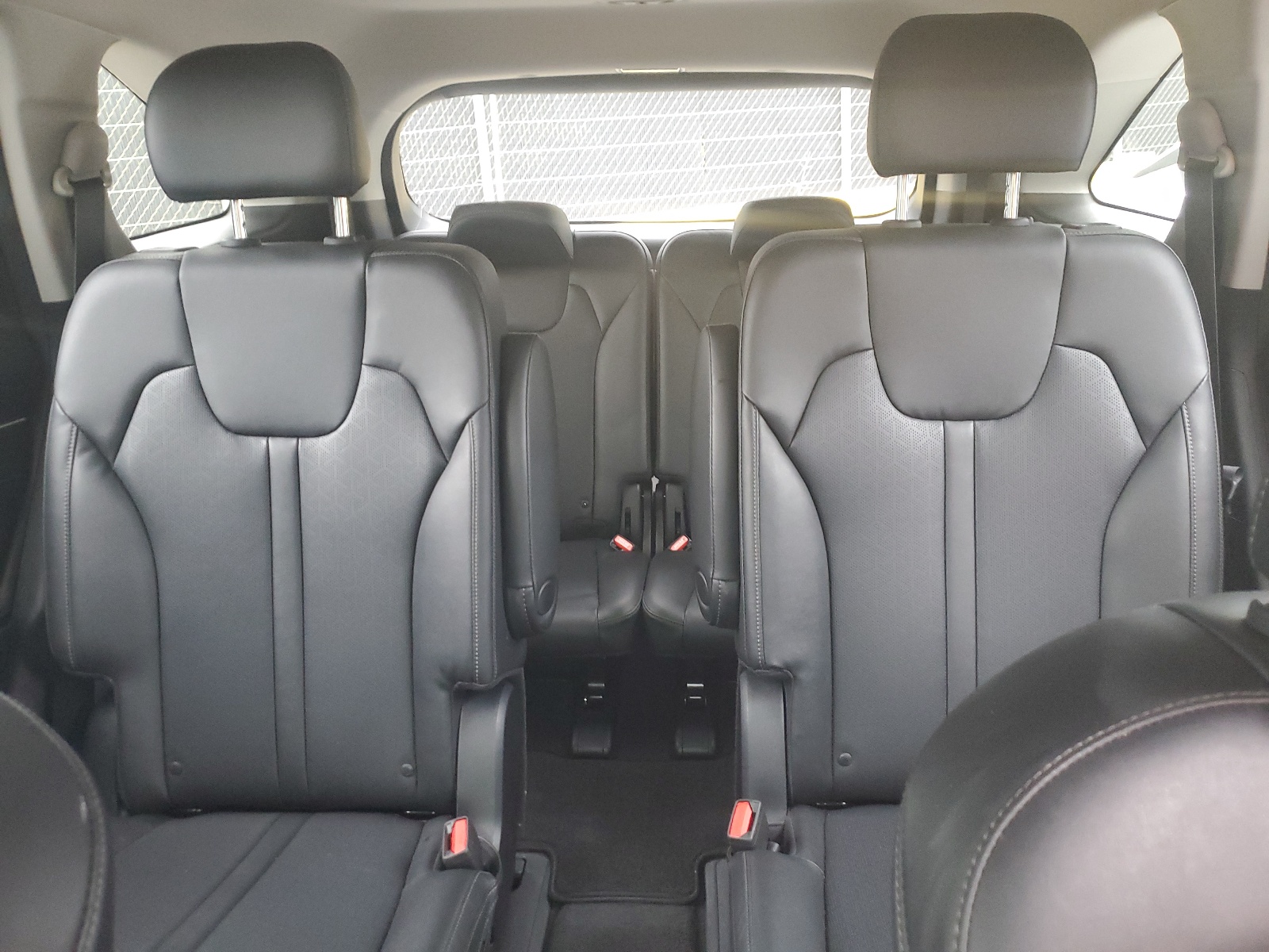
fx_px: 953
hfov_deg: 67.3
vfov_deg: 53.1
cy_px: 476
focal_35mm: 26
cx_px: 634
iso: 305
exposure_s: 1/60.2
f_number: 1.5
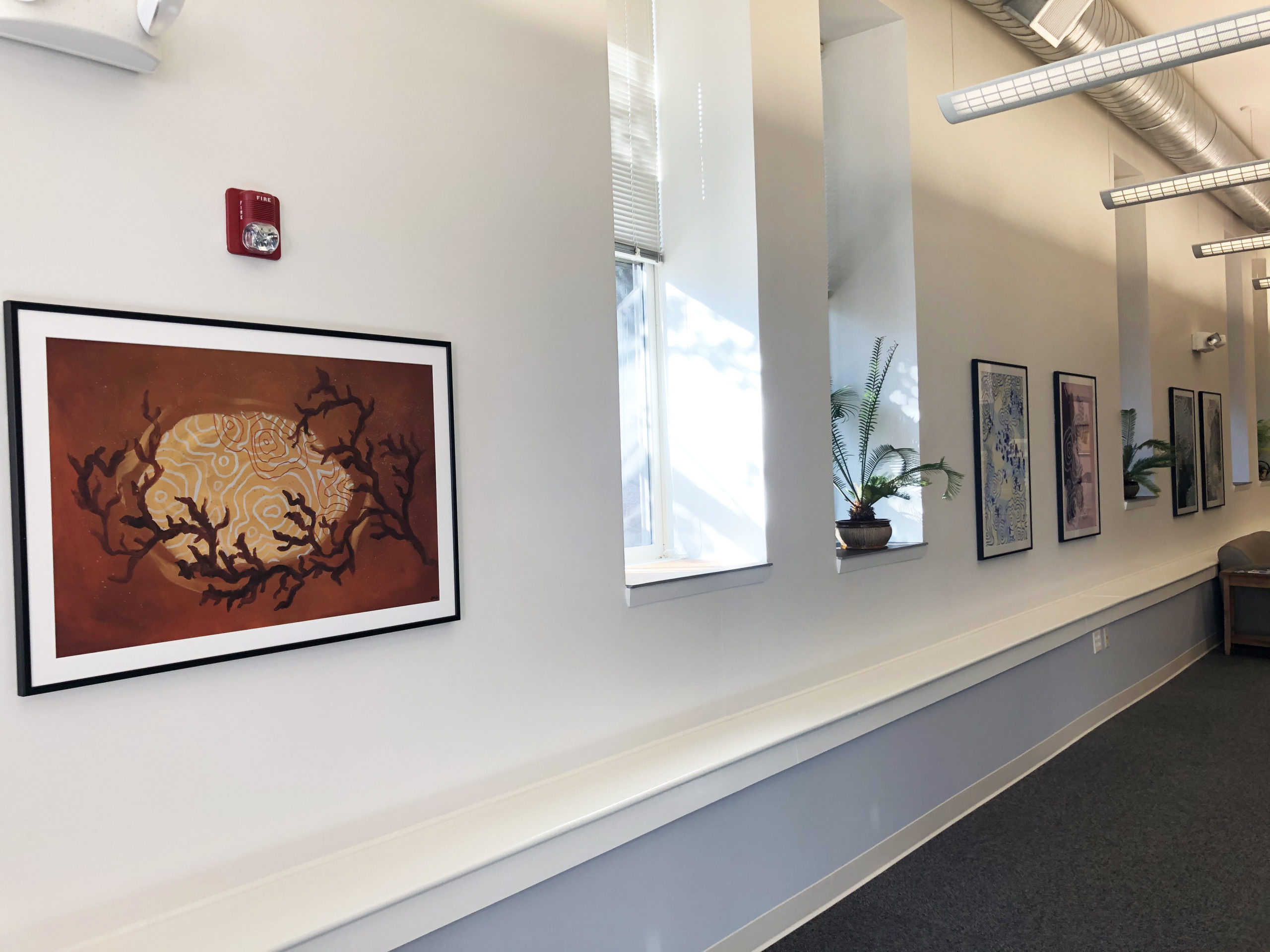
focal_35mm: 28
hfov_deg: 63.4
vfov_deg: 49.7
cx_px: 635
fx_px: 1027
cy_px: 476
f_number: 1.8
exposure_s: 1/120
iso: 64
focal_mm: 3.99
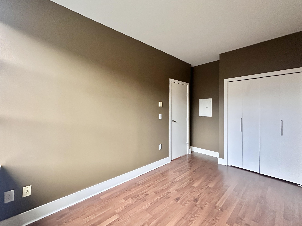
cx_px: 151
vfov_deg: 85.7
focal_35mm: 14
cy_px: 113
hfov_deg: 102.1
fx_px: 122
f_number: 2.2
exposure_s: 1/60
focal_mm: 2.22
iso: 1250
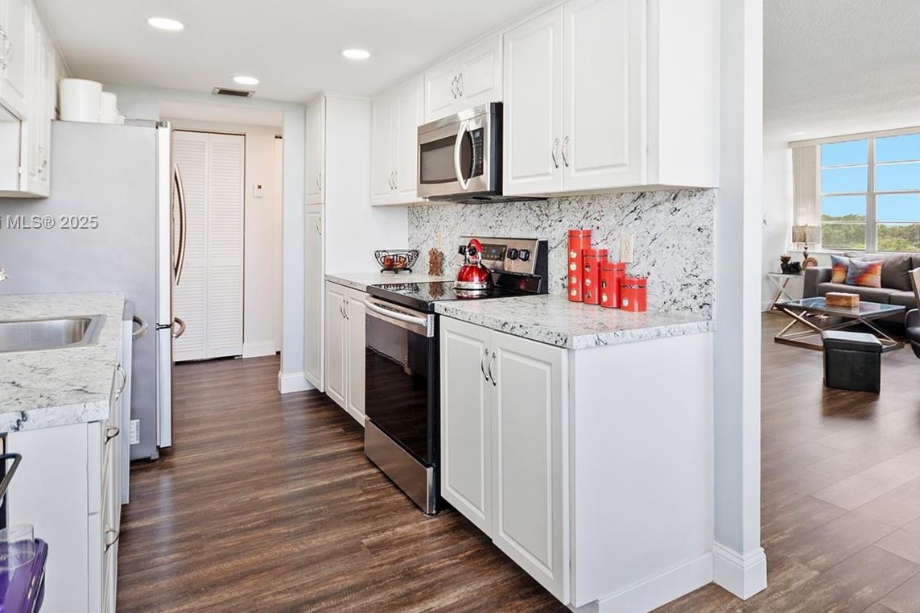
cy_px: 223
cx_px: 484
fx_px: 536
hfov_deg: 81.2
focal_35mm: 21
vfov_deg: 58.6
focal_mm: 10
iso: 140
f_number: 3.5
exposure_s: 1/15
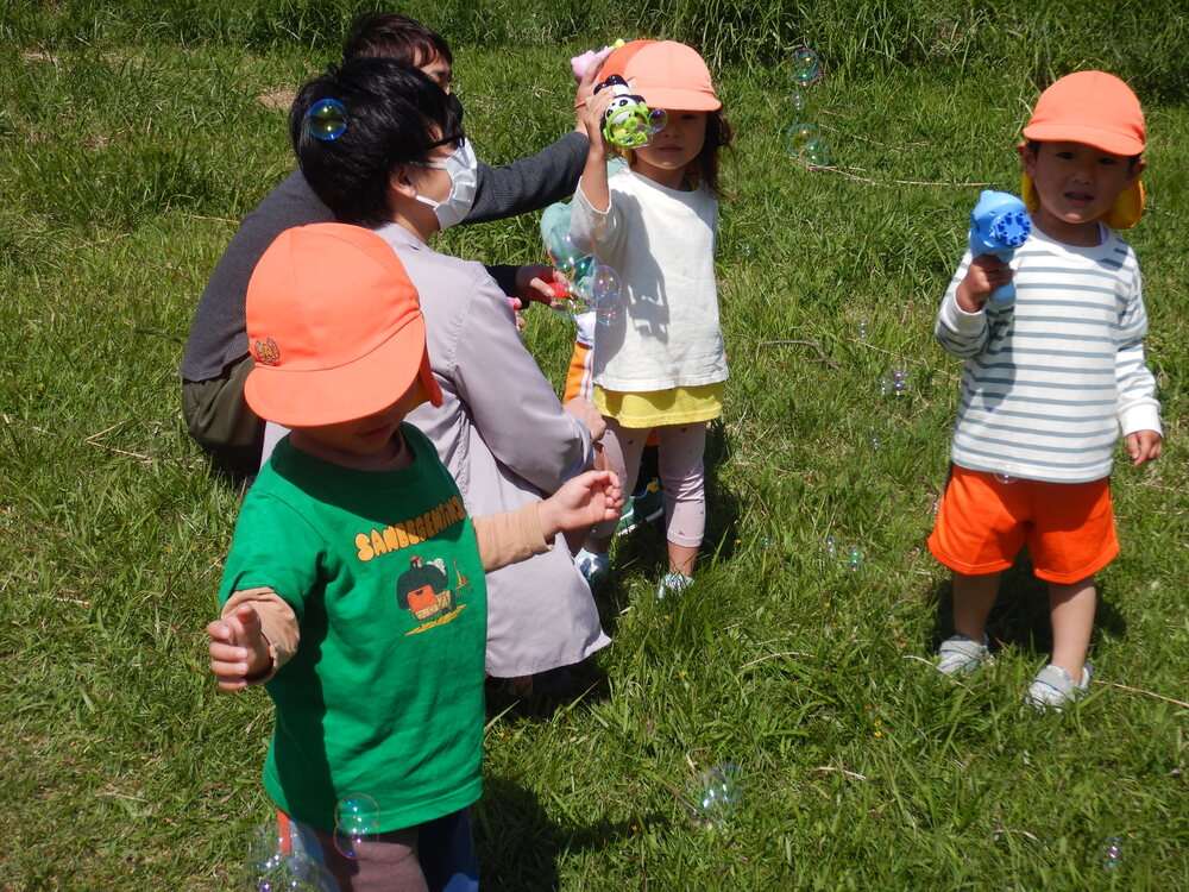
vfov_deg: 26.1
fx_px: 1924
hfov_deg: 34.3
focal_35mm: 56
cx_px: 594
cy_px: 446
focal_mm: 10.1
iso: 125
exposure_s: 1/1250
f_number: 4.4
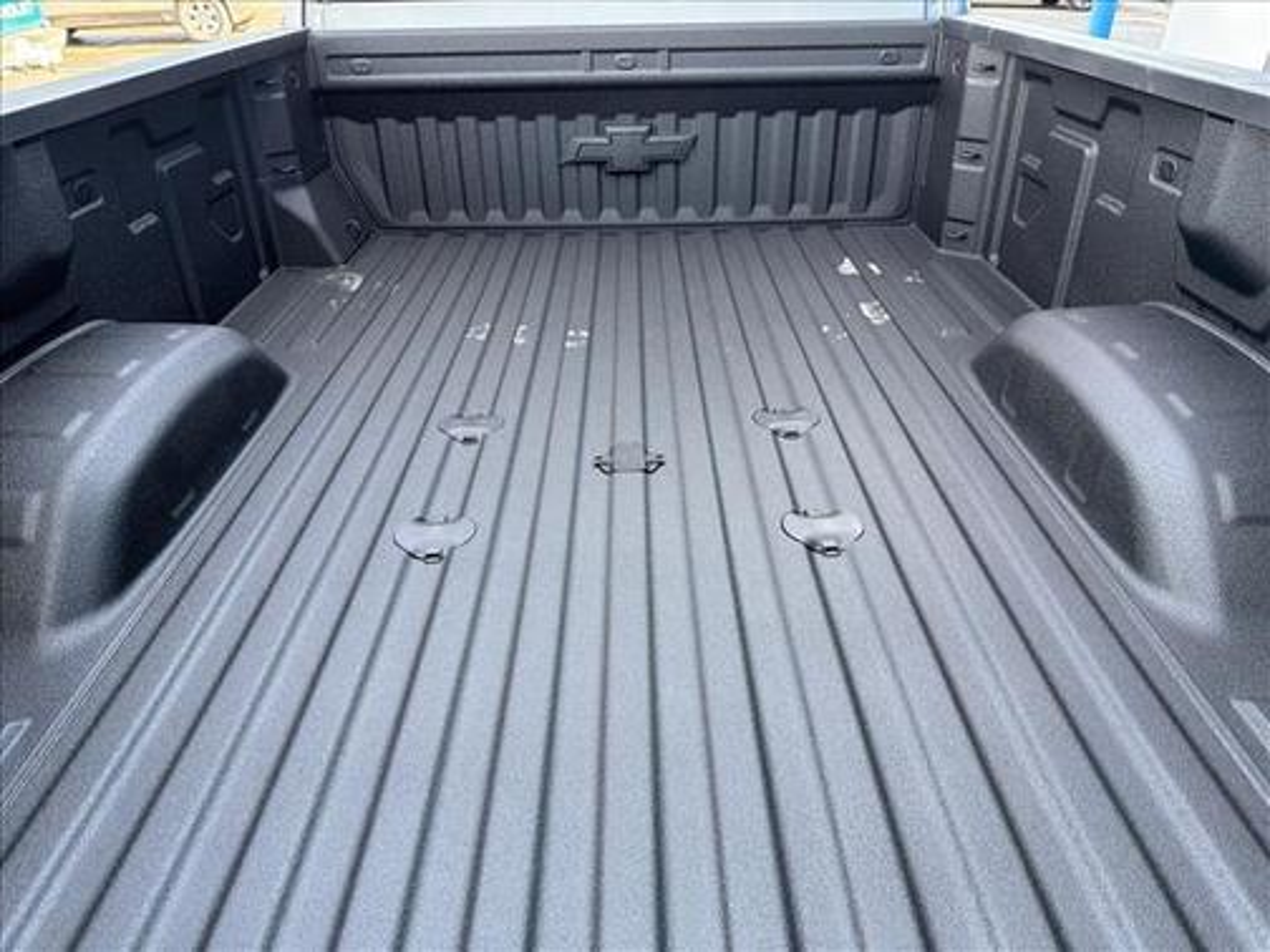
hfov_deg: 71.6
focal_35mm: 24
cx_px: 635
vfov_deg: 56.8
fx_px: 881
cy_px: 476
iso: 64
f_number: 1.78
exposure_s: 1/123
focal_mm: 6.76
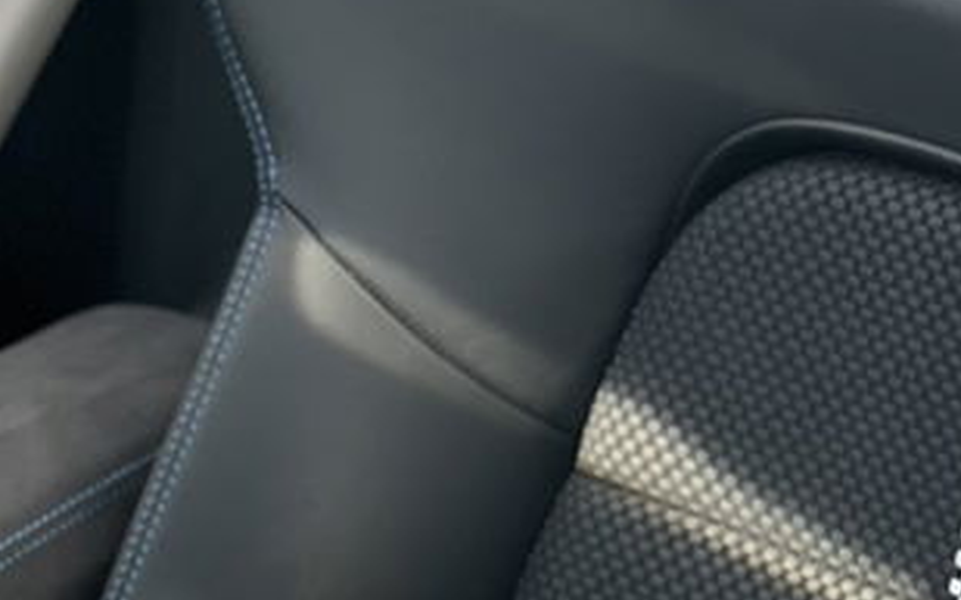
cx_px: 893
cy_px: -118
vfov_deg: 6.4
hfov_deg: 10.3
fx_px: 5316
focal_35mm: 203
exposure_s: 1/121
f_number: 2.8
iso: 80
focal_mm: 9
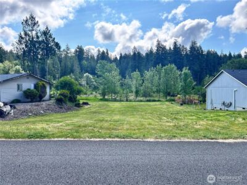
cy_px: 92
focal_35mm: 26
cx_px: 124
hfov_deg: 67.3
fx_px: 186
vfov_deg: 53.1
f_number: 1.5
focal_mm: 5.7
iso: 50
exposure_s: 1/2994
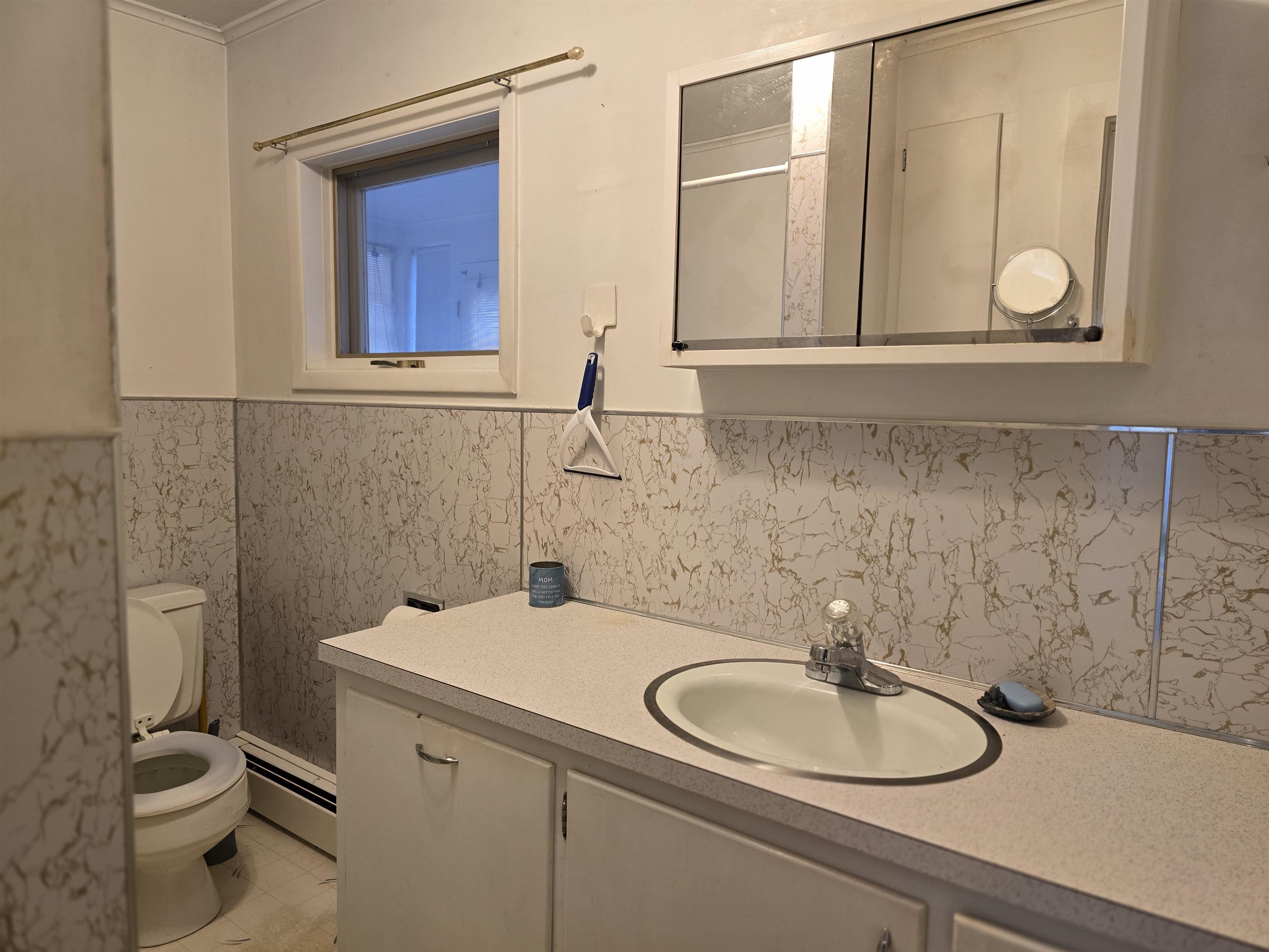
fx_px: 843
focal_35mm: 23
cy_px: 476
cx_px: 634
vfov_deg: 58.9
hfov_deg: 73.9
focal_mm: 6.3
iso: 125
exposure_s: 1/120
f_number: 1.7
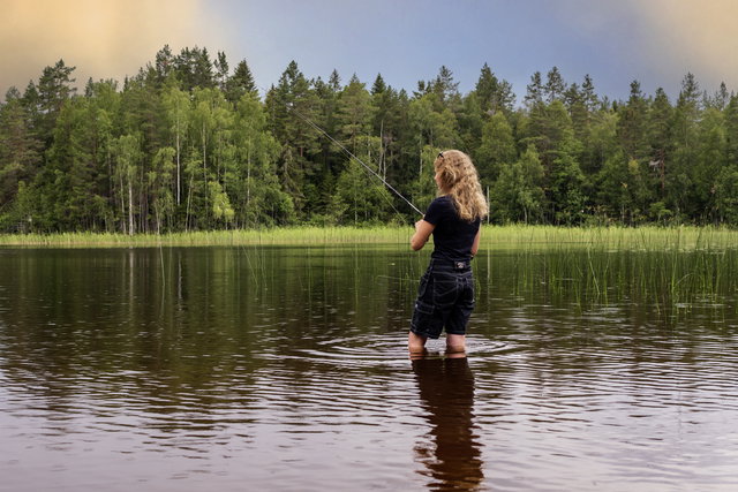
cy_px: 246
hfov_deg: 38.2
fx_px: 1066
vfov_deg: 26.0
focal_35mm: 52
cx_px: 369
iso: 400
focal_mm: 35
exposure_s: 1/80
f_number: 5
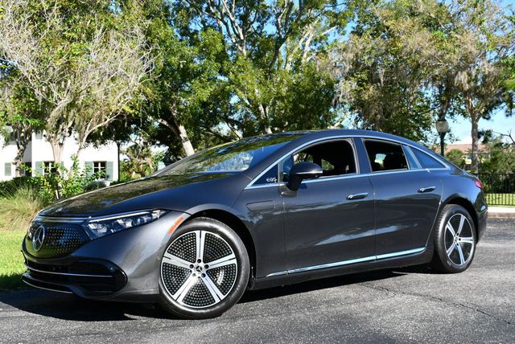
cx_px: 258
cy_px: 172
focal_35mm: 44
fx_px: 630
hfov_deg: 44.5
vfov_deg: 30.6
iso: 160
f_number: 8
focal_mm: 22
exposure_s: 1/250
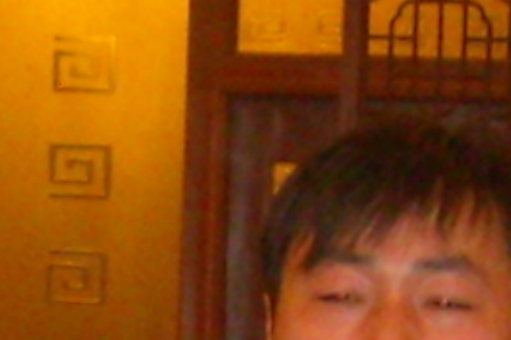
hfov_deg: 7.1
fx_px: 4072
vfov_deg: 4.6
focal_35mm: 287
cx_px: -120
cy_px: 924
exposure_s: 1/60
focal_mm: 5.7
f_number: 2.8
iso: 400
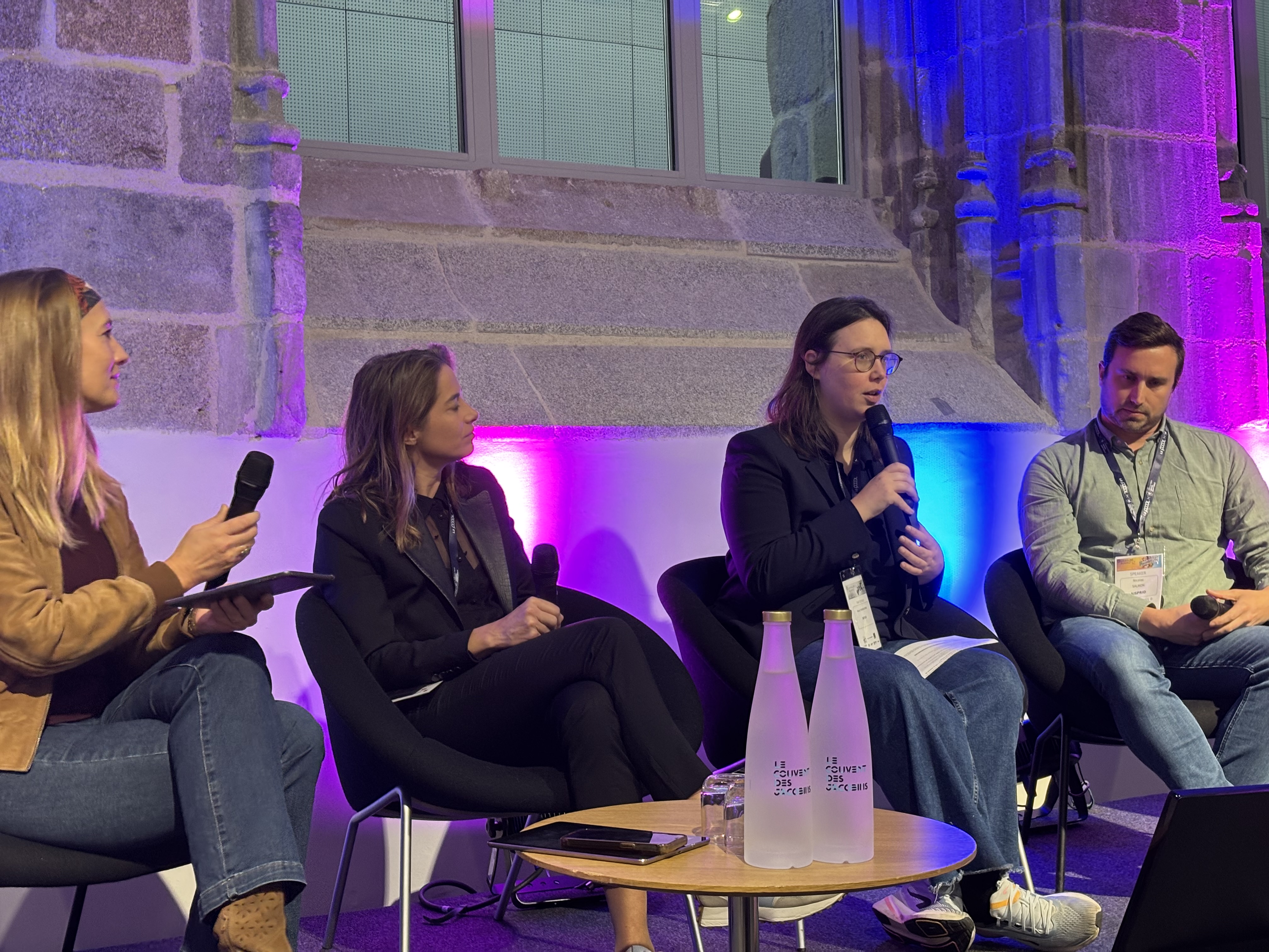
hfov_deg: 36.8
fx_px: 1906
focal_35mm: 52
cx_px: 634
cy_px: 476
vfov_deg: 28.0
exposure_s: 1/60
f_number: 1.6
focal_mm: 5.96
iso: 125
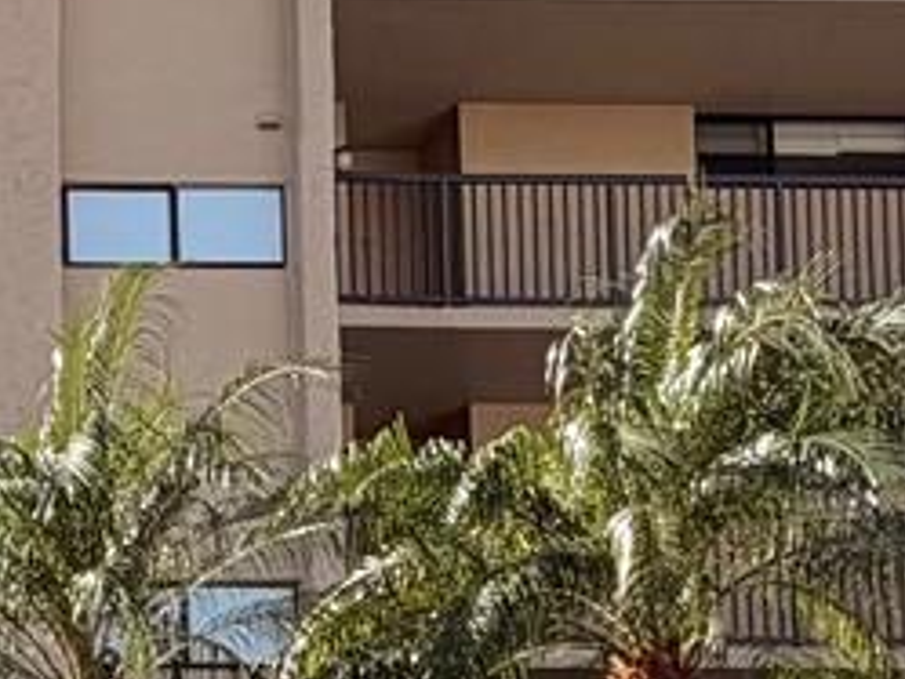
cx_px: -414
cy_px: 900
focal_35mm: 90
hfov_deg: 19.3
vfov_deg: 15.6
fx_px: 2354
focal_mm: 2.22
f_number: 2.2
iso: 40
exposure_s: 1/770
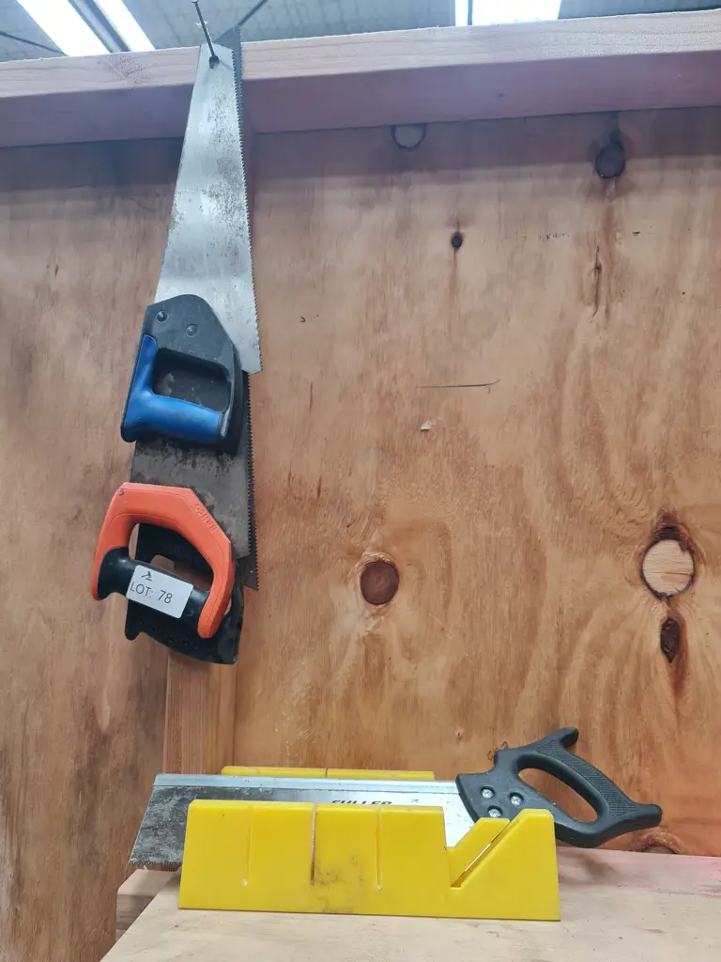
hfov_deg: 54.9
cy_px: 481
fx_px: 694
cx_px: 360
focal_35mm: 25
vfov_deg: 69.4
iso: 160
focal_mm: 7
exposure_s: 1/100
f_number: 1.8
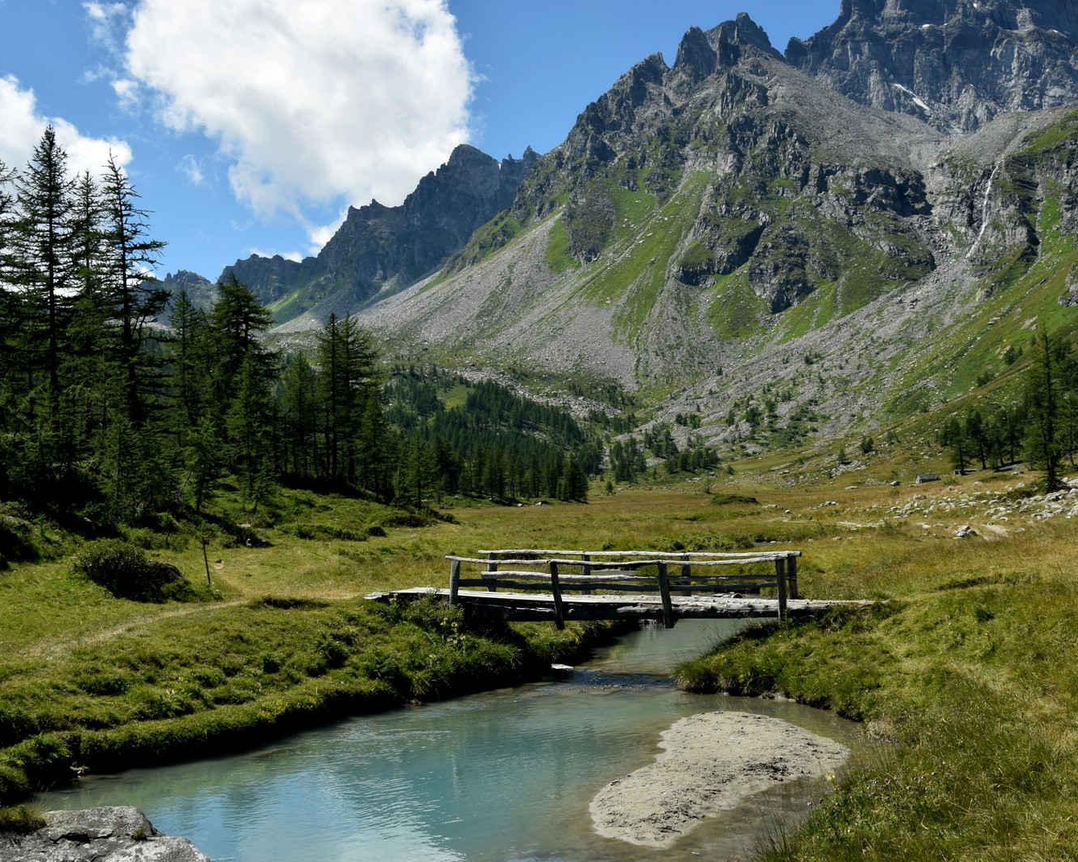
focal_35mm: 43
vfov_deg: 35.2
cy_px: 434
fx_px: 1358
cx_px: 609
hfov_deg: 43.2
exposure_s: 1/250
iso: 100
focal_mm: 25
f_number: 9
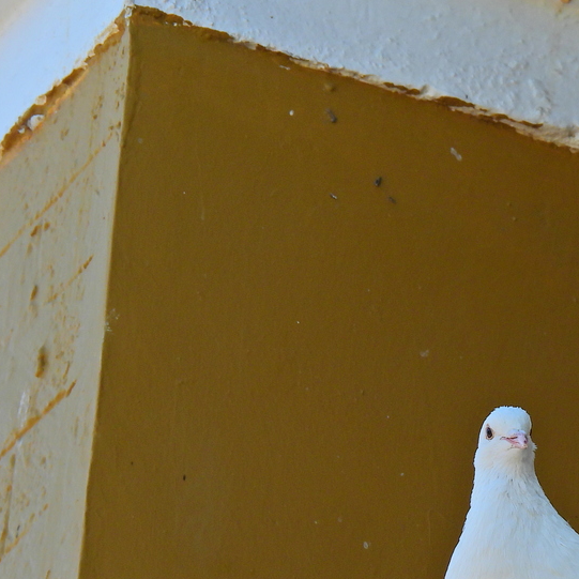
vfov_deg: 1.5
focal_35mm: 1151
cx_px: 457
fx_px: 21781
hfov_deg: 1.5
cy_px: 482
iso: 100
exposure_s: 1/250
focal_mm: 98.1
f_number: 5
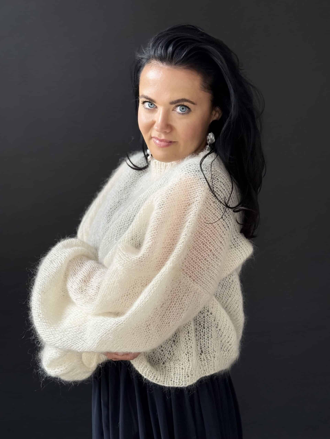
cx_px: 165
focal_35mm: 48
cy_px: 220
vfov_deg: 39.7
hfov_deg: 30.3
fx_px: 610
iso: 100
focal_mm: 6.76
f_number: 1.78
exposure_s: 1/78
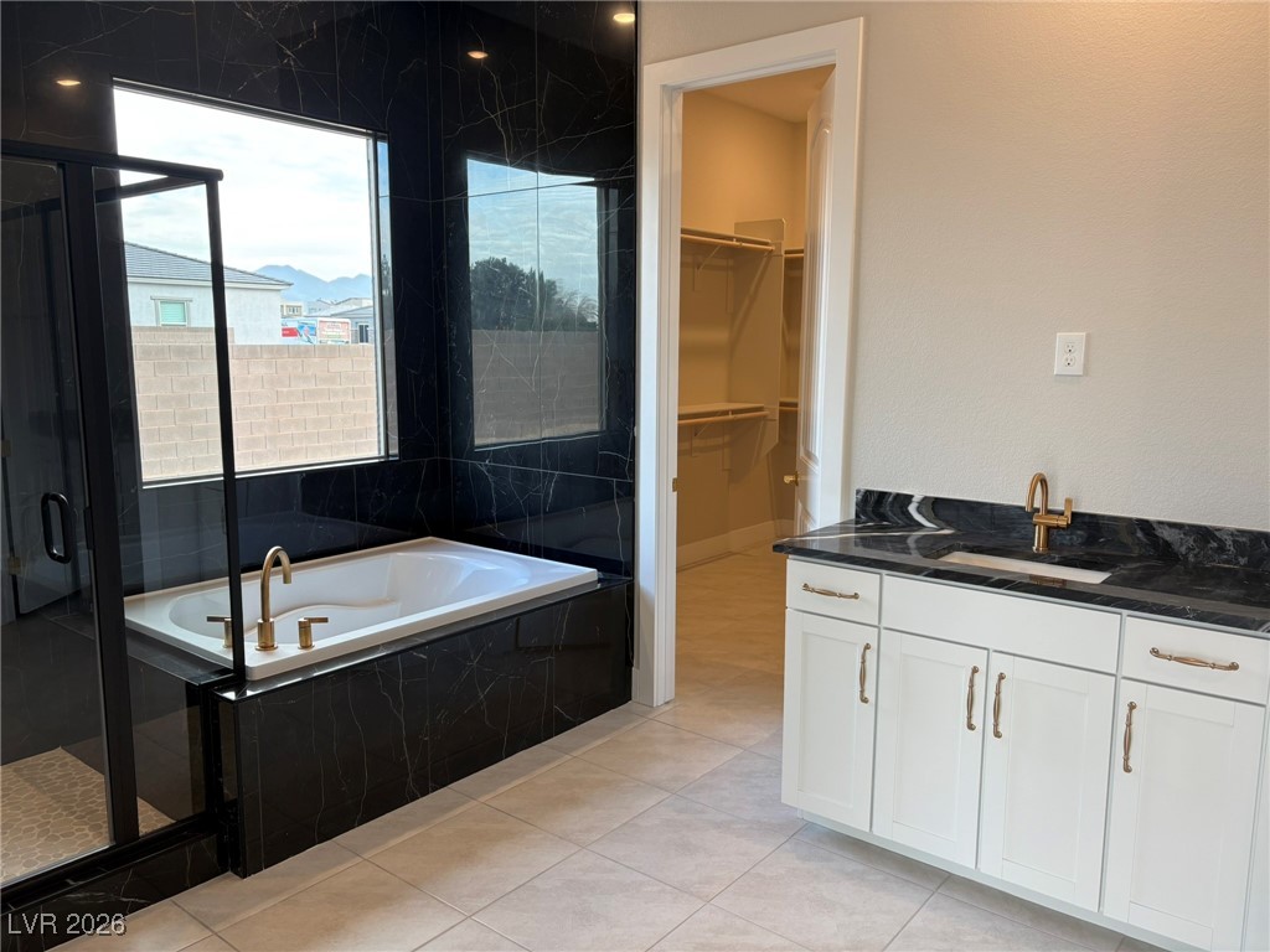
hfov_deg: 67.3
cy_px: 476
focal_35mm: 26
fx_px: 954
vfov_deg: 53.1
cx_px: 635
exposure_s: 1/120
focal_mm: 5.96
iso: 64
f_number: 1.6
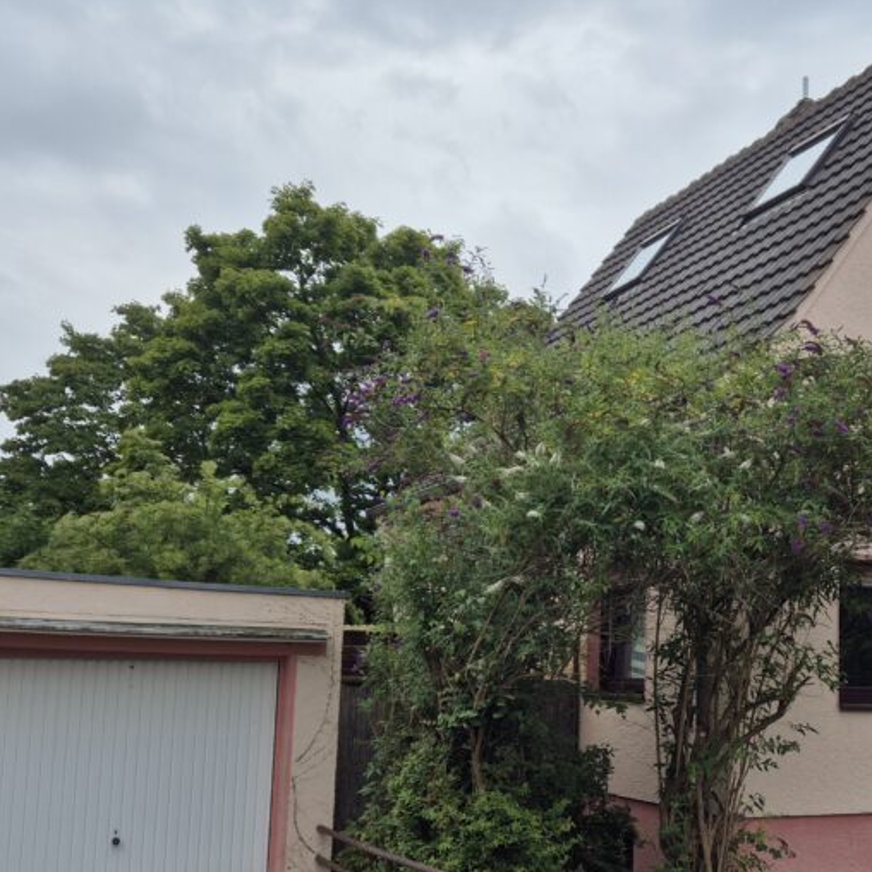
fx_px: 1168
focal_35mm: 41
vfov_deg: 40.7
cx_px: 628
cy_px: 542
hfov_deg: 40.0
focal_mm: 5.4
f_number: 1.8
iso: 25
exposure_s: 1/870
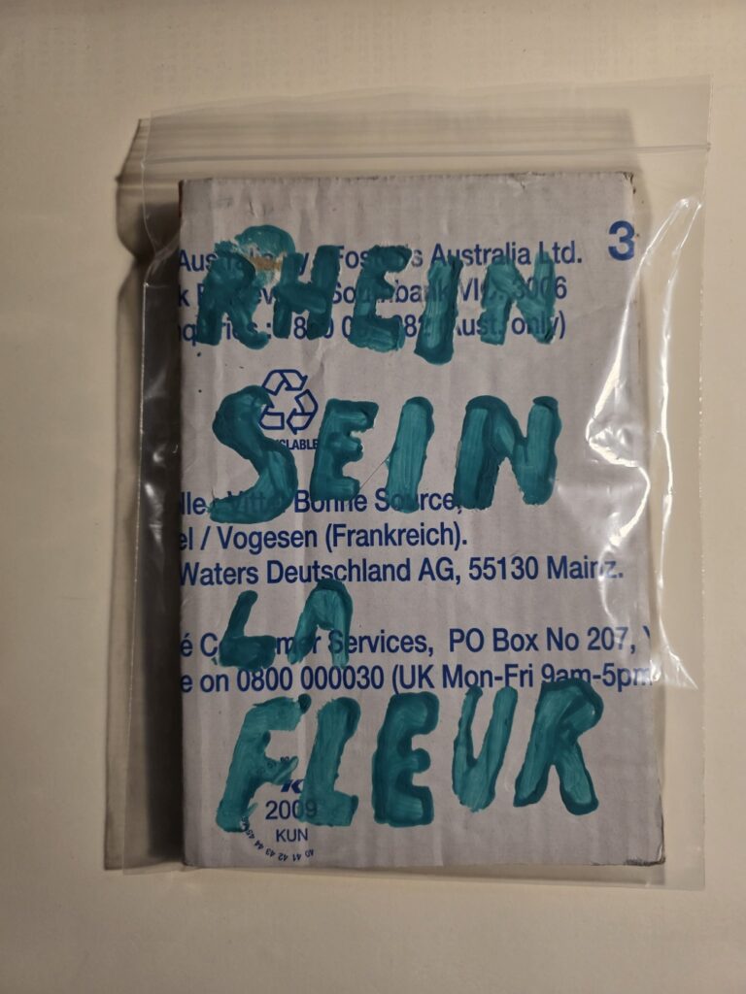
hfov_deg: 58.9
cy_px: 497
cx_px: 373
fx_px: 661
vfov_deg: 73.9
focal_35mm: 23
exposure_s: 1/100
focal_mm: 6.3
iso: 1000
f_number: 1.7
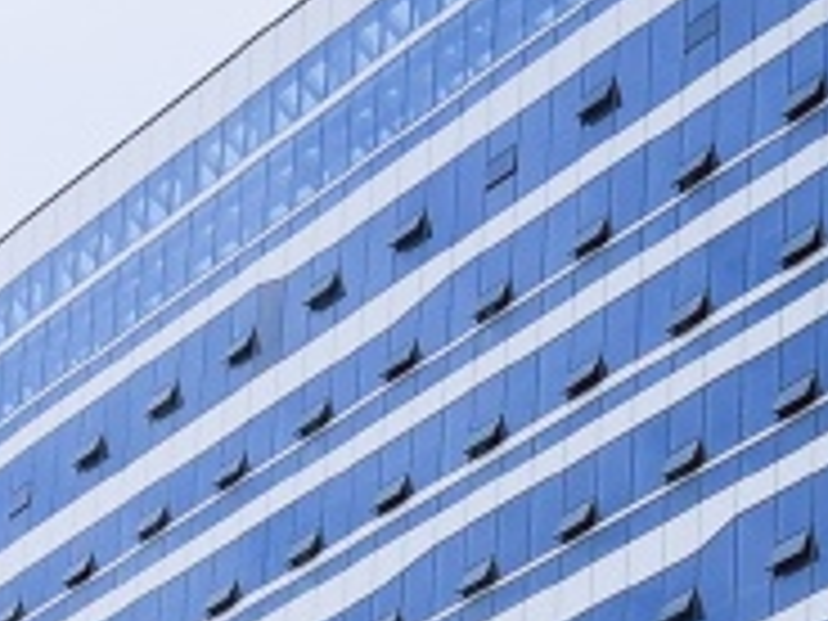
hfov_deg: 11.2
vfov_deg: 8.1
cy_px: 1206
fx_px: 4210
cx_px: 297
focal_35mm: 176
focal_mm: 5.58
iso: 50
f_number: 1.8
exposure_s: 1/2500
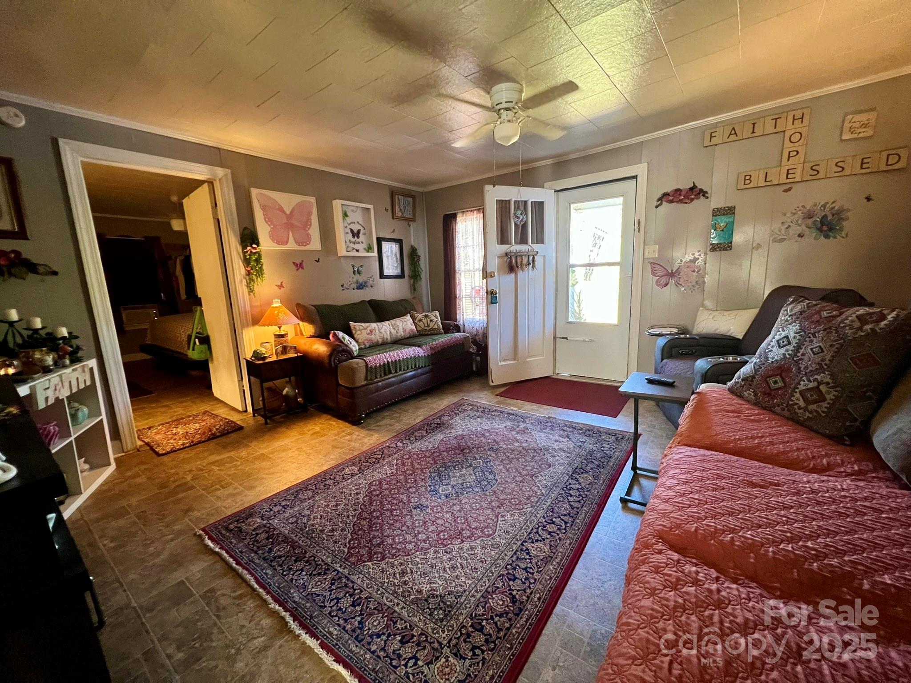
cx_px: 456
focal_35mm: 13
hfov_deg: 106.2
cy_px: 342
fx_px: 342
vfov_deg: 89.9
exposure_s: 1/60
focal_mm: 1.57
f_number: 1.8
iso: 640
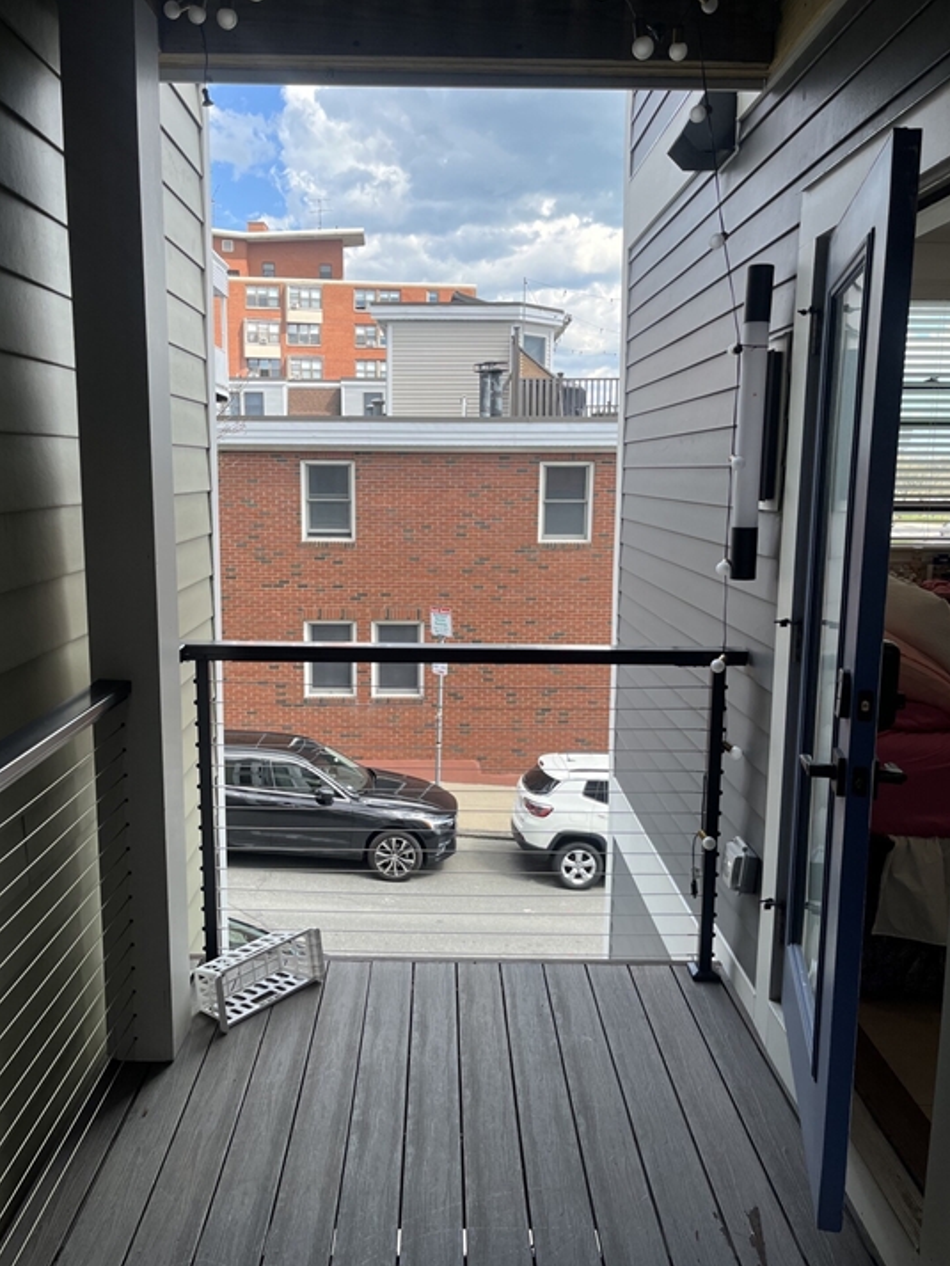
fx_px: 1024
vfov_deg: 63.4
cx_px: 446
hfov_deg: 49.7
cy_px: 639
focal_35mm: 28
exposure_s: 1/906
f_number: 1.6
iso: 50
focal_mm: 5.1
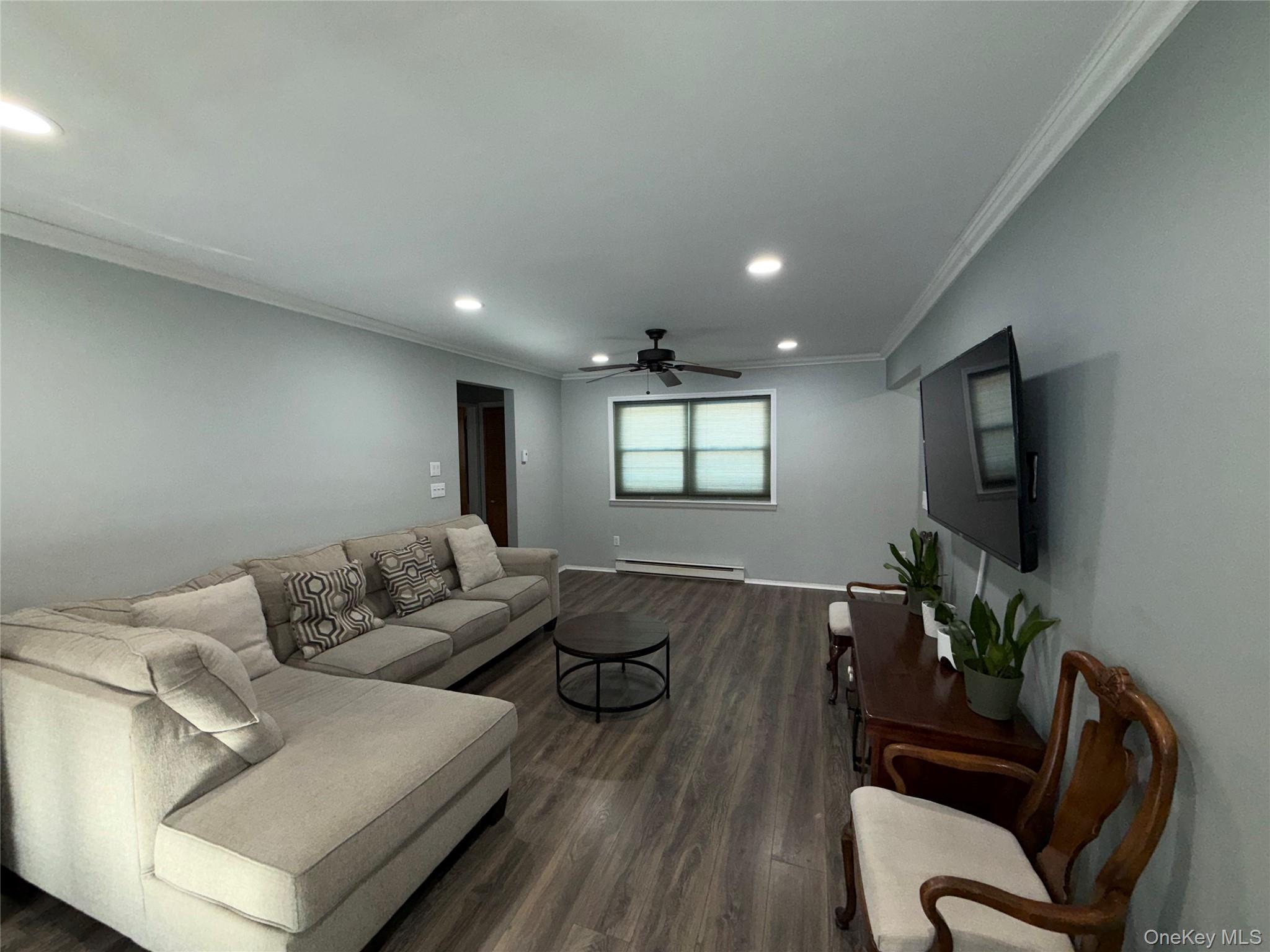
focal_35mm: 14
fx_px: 514
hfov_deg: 102.1
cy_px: 476
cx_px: 635
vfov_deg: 85.7
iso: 80
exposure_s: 1/60
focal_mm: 2.22
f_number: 2.2
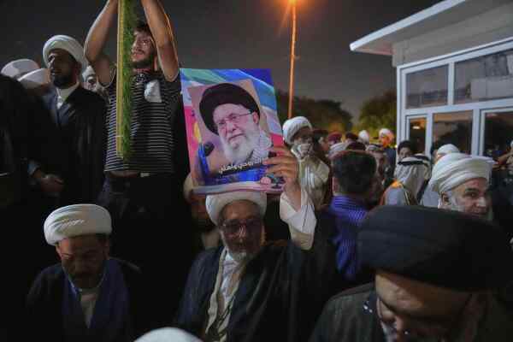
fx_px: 342
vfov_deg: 53.1
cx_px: 256
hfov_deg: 73.7
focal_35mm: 24
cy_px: 171
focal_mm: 24
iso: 10000
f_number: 2.8
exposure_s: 1/200
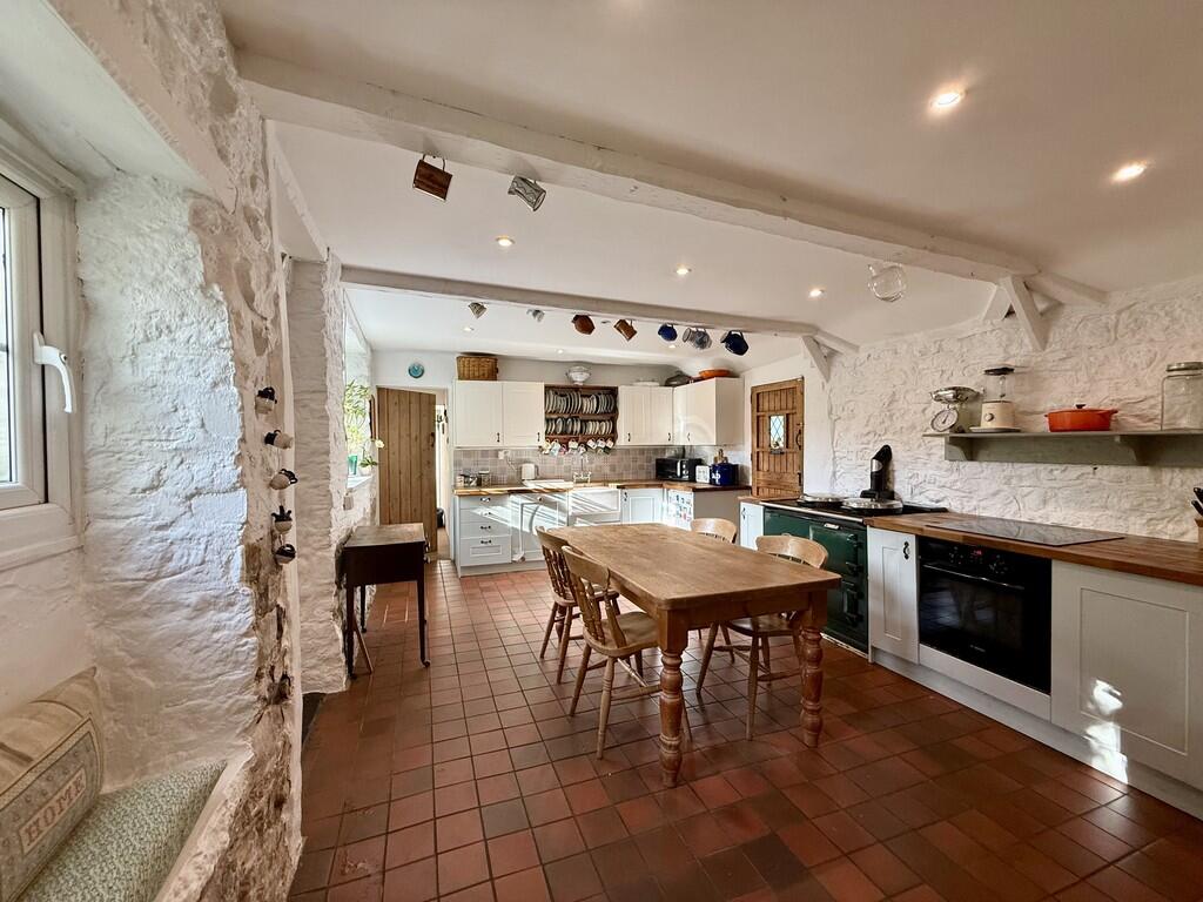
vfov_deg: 85.7
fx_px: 487
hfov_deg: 102.1
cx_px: 602
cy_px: 451
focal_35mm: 14
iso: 160
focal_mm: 2.22
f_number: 2.2
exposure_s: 1/100
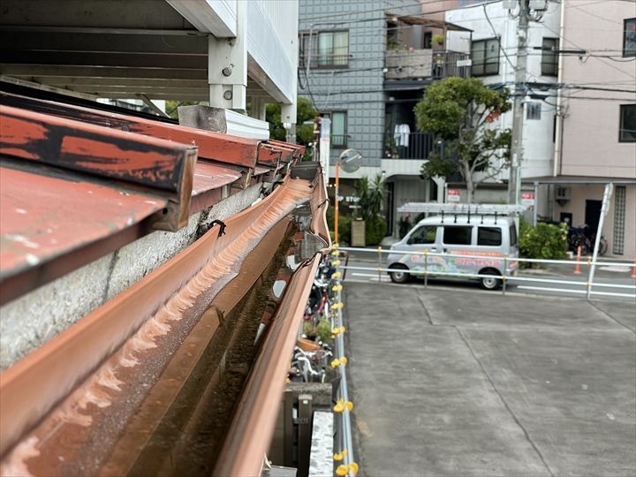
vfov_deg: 28.0
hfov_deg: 36.8
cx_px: 318
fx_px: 955
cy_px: 238
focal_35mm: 52
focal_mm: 6
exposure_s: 1/545
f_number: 2
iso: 25
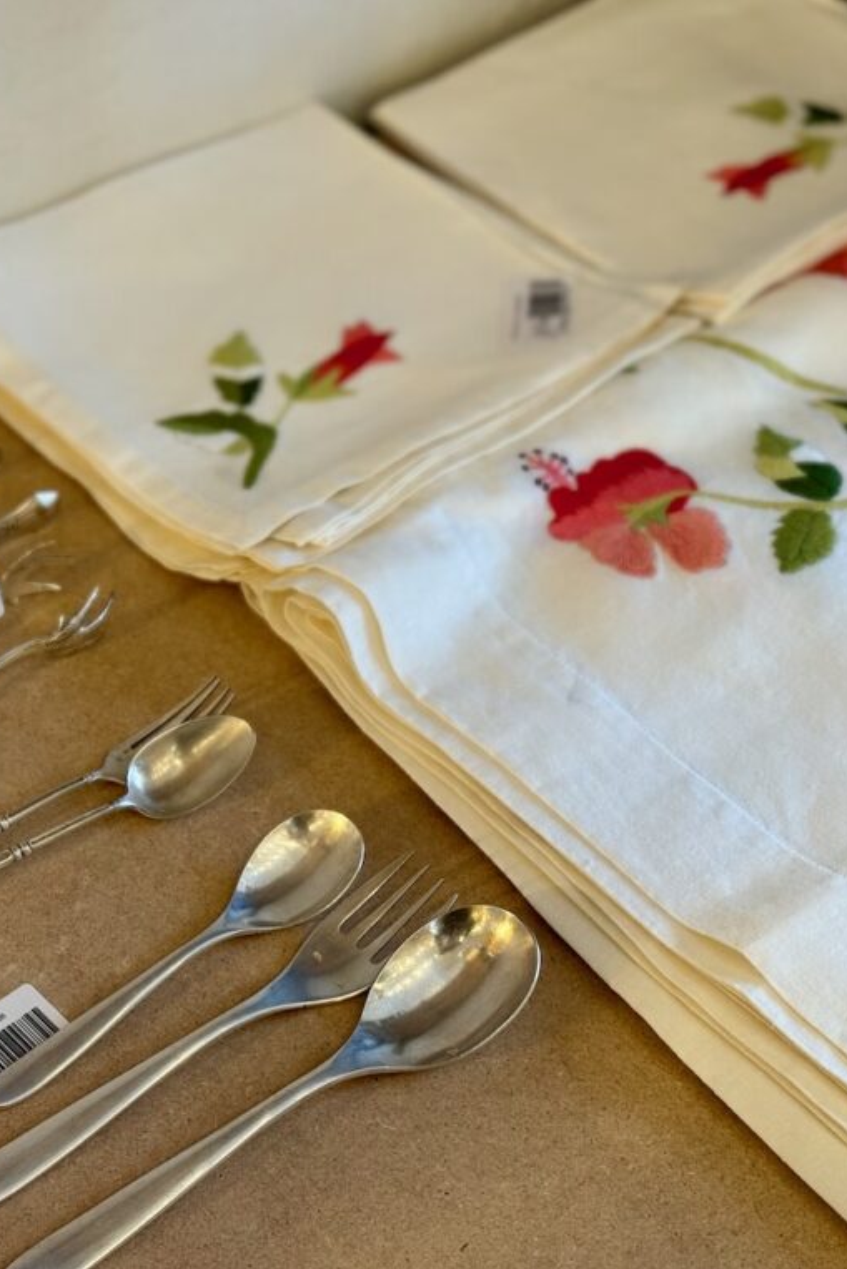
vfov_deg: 30.1
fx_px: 2363
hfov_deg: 20.2
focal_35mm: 67
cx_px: 245
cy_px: 635
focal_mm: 6.76
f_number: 1.78
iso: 125
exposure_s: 1/50
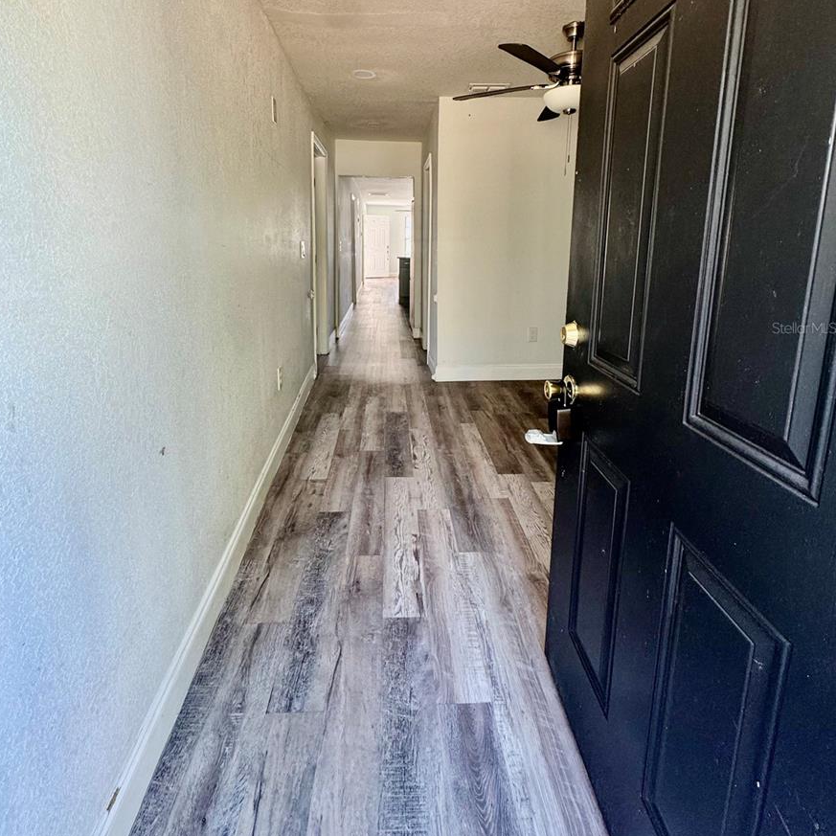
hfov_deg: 84.0
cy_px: 328
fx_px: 464
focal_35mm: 17
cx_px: 409
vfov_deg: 82.8
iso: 200
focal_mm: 2.22
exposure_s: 1/99
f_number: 2.2
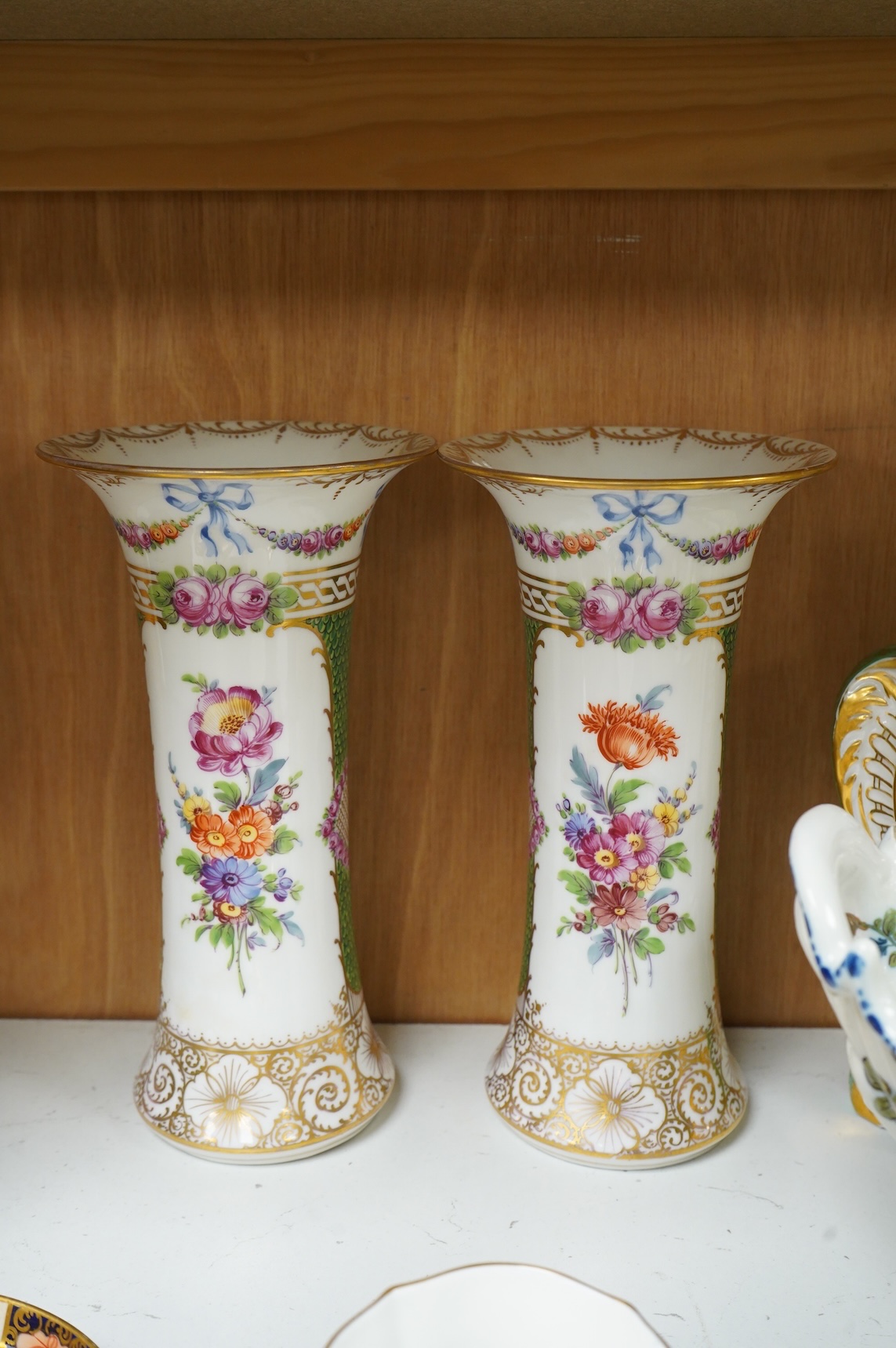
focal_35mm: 38
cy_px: 674
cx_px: 448
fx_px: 1421
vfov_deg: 50.7
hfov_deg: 35.0
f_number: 7.1
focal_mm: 38
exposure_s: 1/80
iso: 2500
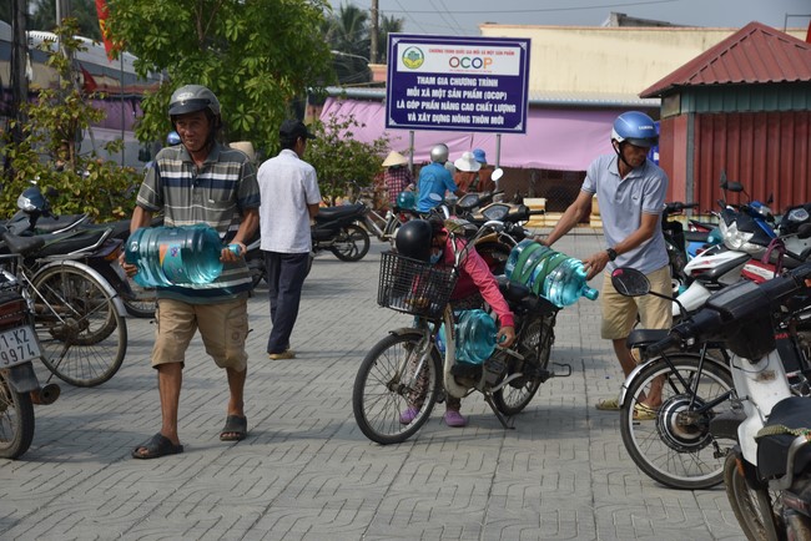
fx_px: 1758
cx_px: 406
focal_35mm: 78
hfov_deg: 26.0
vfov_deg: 17.5
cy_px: 270
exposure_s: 1/320
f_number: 9
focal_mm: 78
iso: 200
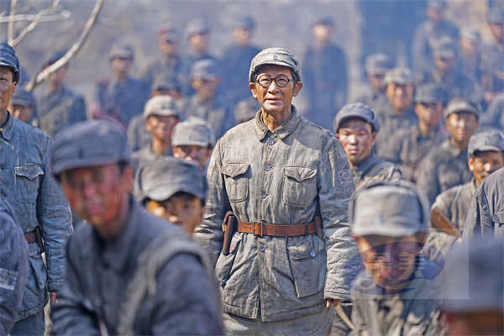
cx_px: 252
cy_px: 168
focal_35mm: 200
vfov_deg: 6.9
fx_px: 2800
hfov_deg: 10.3
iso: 125
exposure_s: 1/500
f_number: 3.2
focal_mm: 200
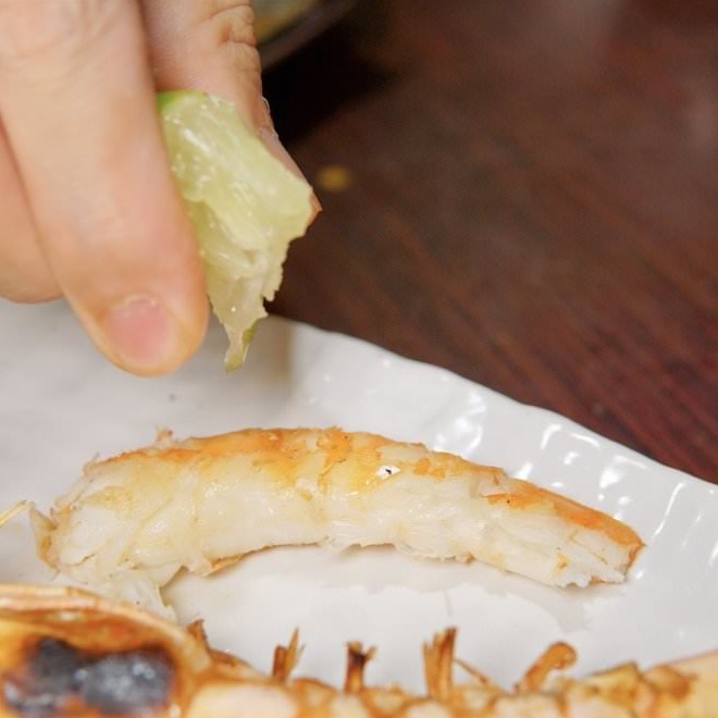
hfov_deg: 29.5
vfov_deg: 29.6
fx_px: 1361
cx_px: 336
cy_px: 360
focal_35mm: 58
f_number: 4
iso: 400
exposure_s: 1/60
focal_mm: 30
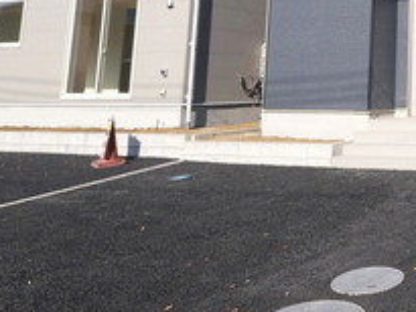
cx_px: 526
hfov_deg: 32.7
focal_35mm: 45
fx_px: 541
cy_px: -1
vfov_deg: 30.0
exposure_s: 1/250
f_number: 10
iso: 320
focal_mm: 10
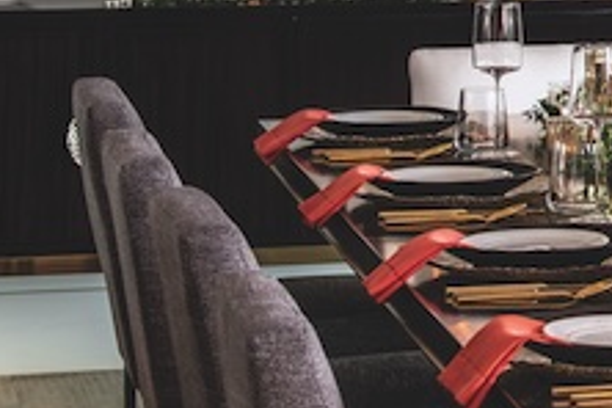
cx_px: 1260
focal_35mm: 207
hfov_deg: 9.3
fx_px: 3519
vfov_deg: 6.6
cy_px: -7
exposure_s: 1/2
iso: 80
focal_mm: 40
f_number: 7.1
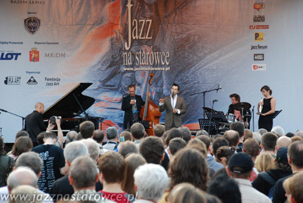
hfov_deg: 15.2
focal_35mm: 135
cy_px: 102
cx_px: 152
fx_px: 1138
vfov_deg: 10.2
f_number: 5.6
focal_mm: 90
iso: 800
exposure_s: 1/80
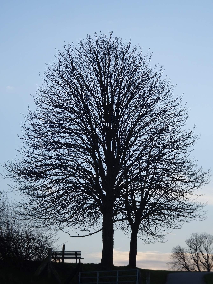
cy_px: 142
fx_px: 976
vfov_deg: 16.5
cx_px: 106
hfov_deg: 12.5
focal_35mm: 119
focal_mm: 20.29
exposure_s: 1/125
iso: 80
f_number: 5.6
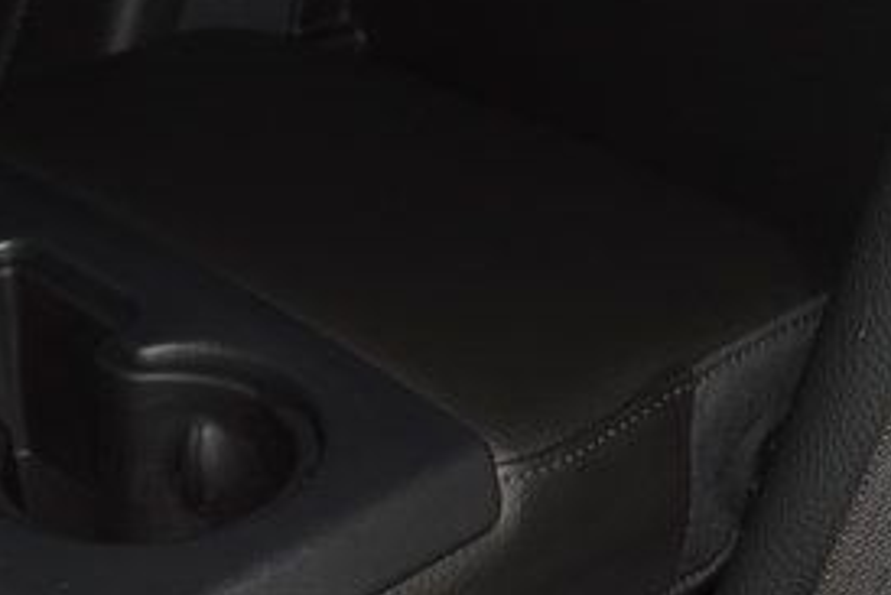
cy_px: 463
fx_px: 2080
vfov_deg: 16.2
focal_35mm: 84
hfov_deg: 24.0
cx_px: 250
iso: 1250
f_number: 3.8
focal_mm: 24
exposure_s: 1/125
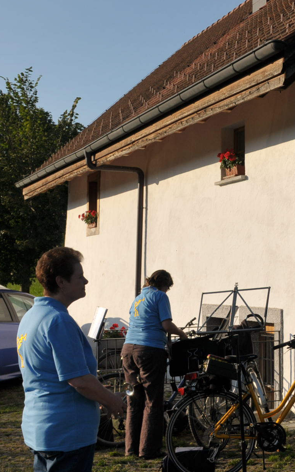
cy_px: 208
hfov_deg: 18.9
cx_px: 380
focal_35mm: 64
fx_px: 824
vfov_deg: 32.0
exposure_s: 1/400
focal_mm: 24
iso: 200
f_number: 10
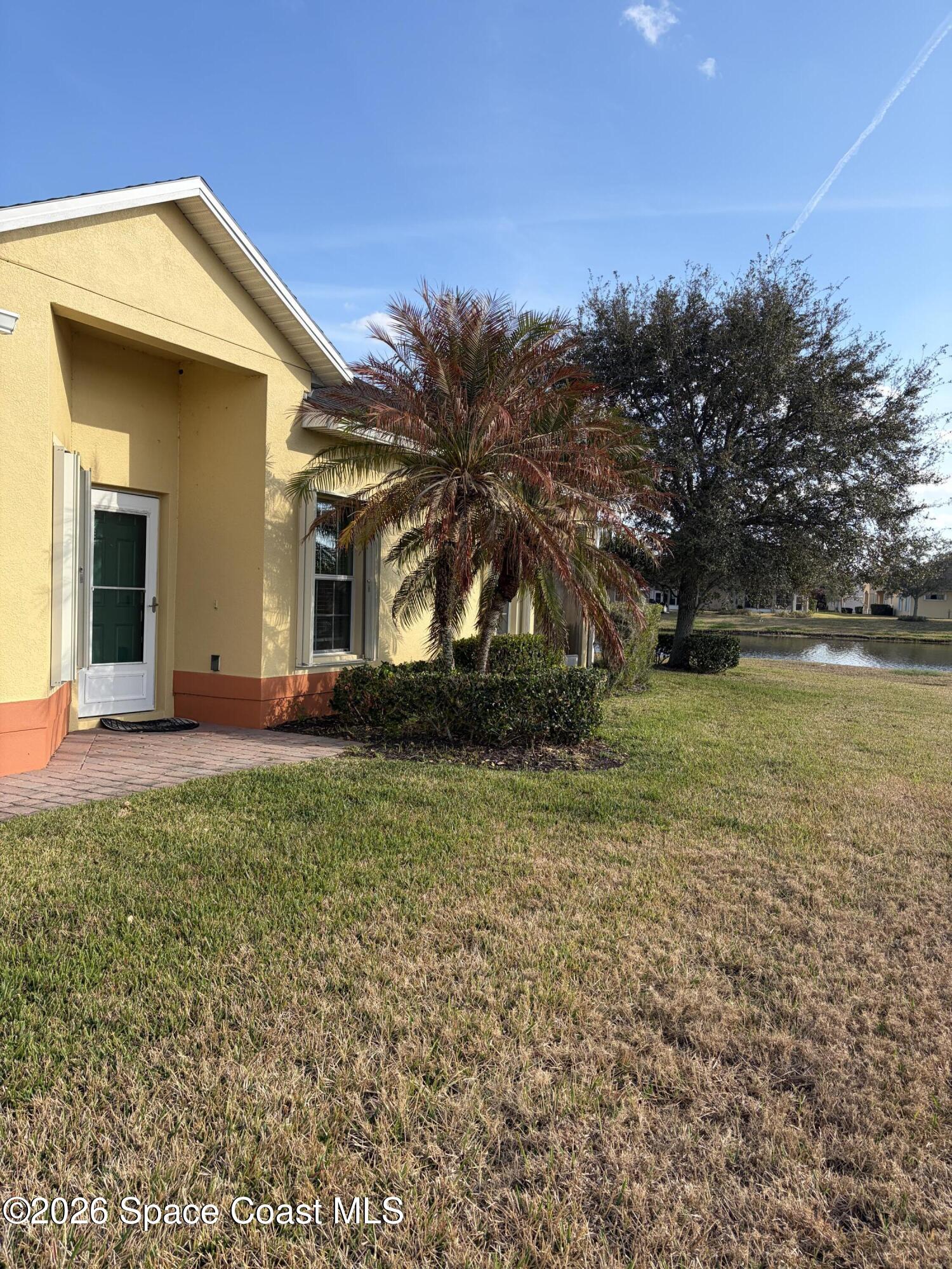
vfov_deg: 67.3
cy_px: 634
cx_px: 476
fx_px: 953
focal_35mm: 26
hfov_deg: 53.1
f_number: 1.6
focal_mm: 5.96
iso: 50
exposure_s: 1/1587
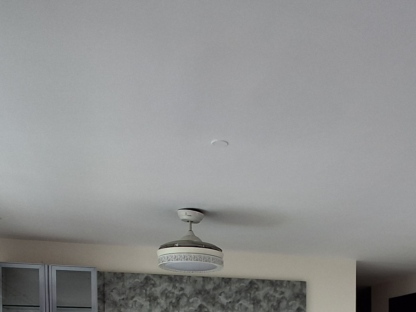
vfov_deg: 29.1
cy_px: 373
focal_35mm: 43
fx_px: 517
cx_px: 298
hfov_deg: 42.8
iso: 50
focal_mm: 1.64
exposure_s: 1/100
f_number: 2.2
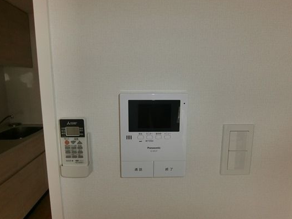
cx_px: 147
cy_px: 117
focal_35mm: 23
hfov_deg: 73.9
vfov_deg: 58.8
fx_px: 194
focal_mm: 4.06
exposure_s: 1/400
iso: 160
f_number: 2.7
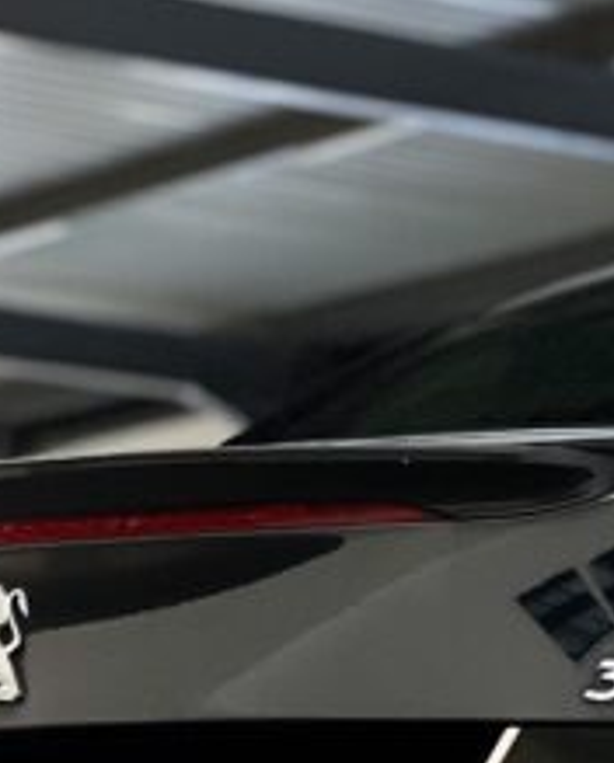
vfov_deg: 7.0
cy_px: 927
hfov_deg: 5.7
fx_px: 6207
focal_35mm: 274
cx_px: 590
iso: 320
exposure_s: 1/40
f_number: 2.8
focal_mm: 9
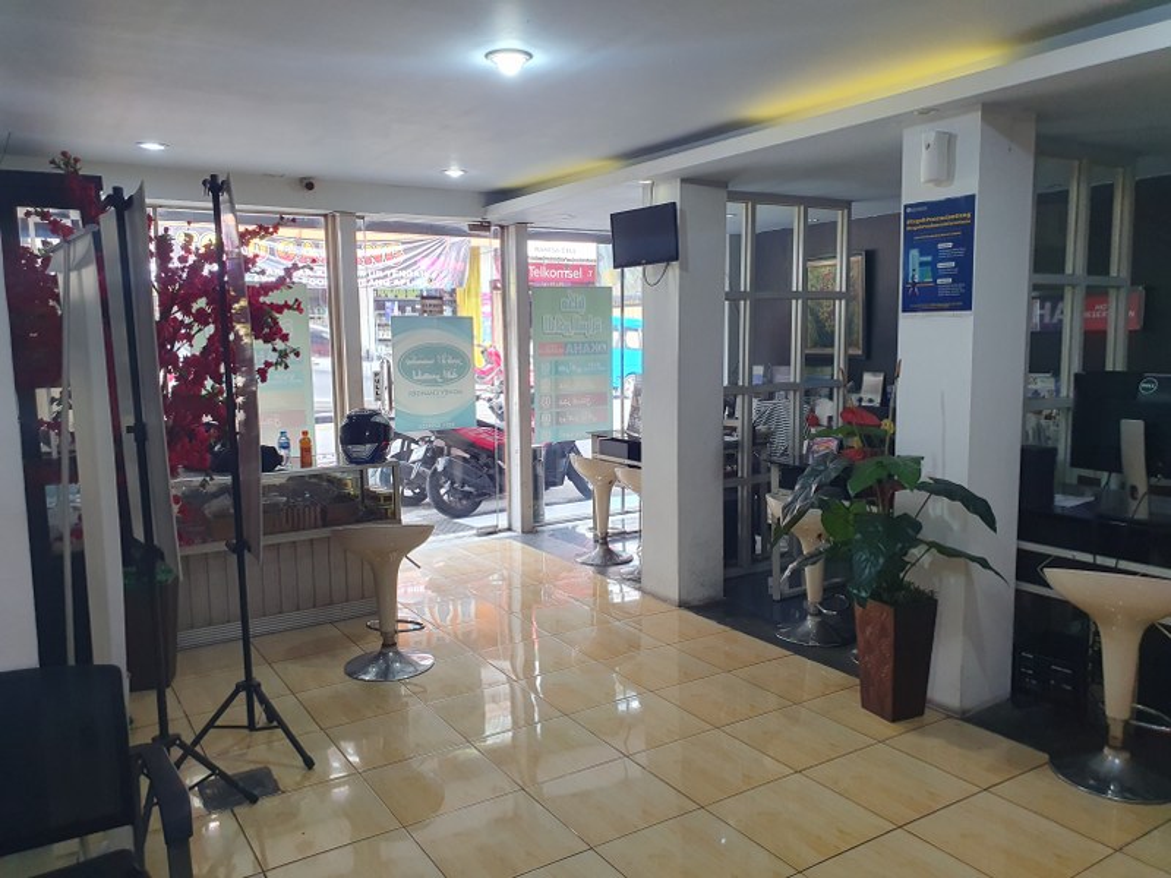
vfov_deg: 53.1
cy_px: 439
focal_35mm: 26
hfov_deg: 67.3
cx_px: 586
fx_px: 880
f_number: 2.4
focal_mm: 4.32
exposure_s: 1/100
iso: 125
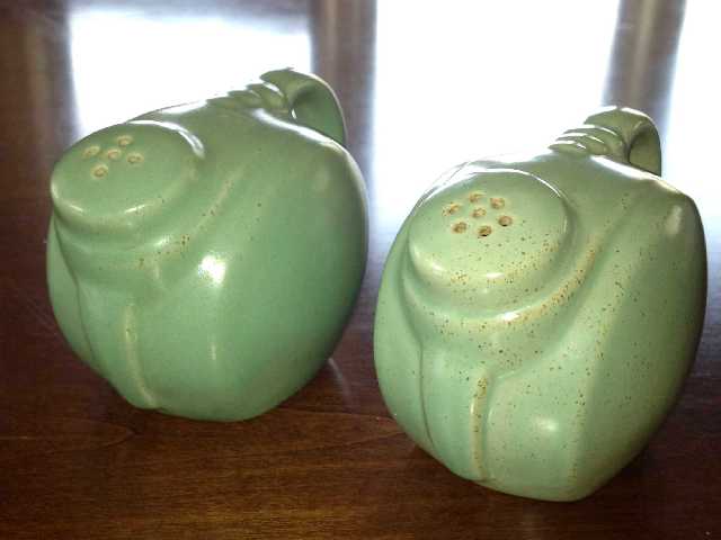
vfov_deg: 40.7
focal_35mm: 35
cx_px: 360
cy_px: 270
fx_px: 729
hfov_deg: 52.6
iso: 64
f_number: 2.4
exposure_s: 1/60
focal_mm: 4.28
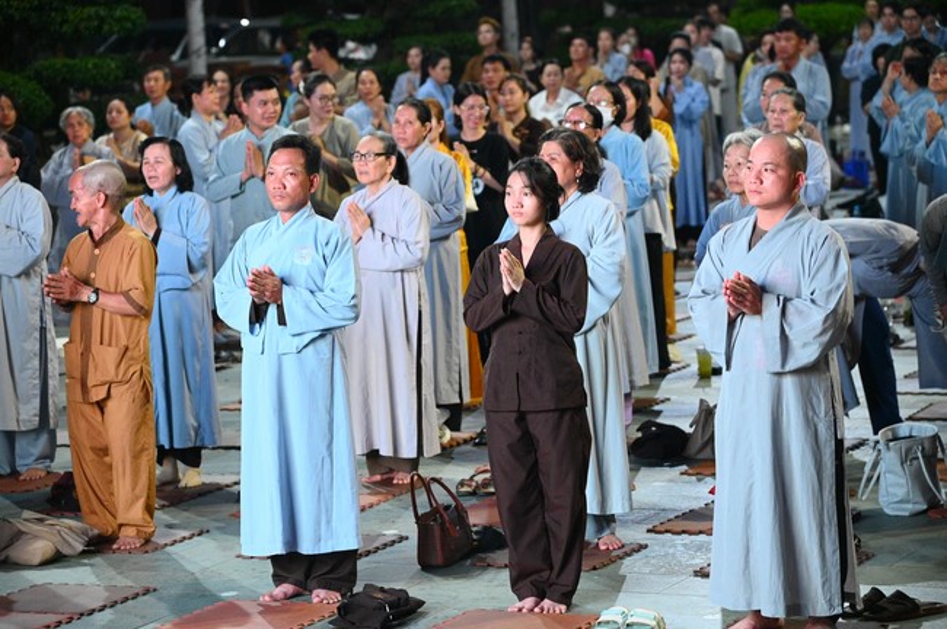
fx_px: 3153
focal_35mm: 120
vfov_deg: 11.4
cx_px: 474
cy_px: 314
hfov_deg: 17.1
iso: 10000
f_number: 4.5
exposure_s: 1/125
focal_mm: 120
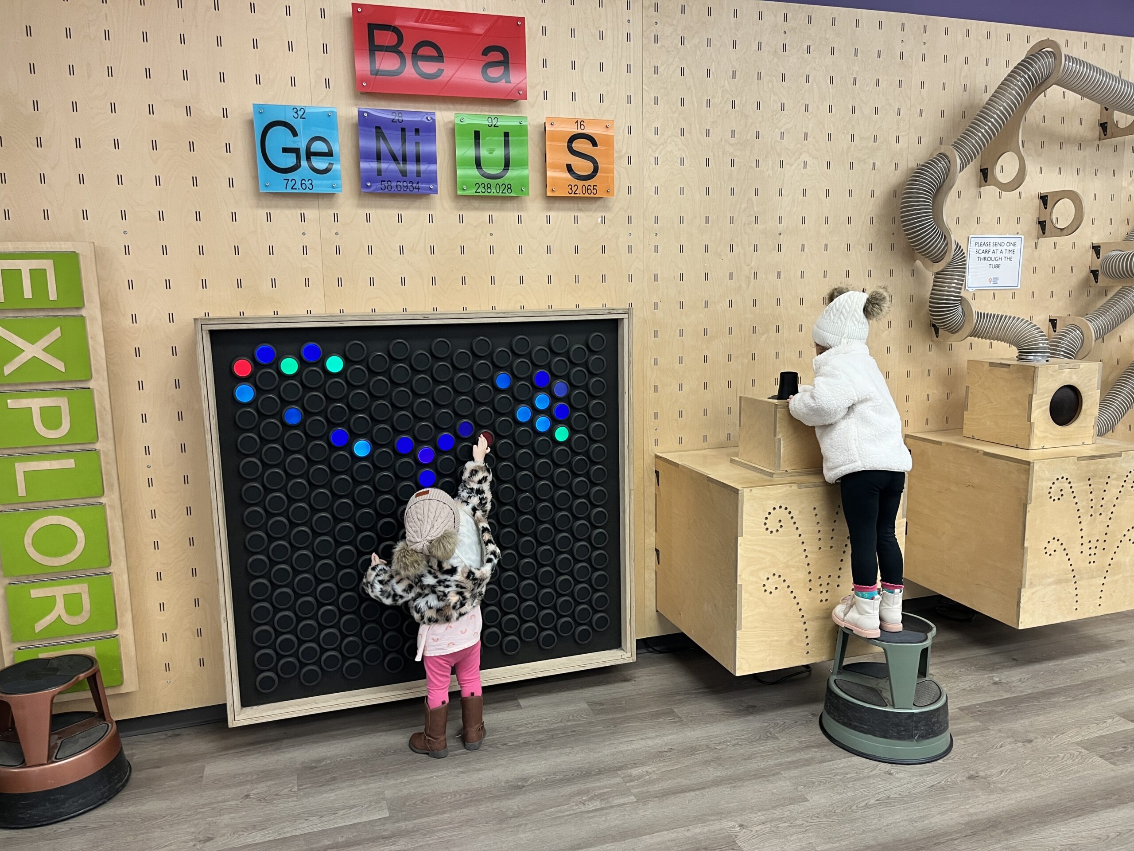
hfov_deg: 67.3
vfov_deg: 53.1
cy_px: 426
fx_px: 852
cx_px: 567
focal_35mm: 26
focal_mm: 5.1
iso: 100
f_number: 1.6
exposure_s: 1/62
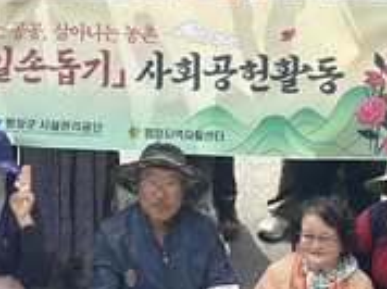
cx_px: 15
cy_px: -7
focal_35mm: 81
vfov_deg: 17.7
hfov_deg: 23.3
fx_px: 904
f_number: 1.78
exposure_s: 1/2809
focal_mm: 6.86
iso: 80
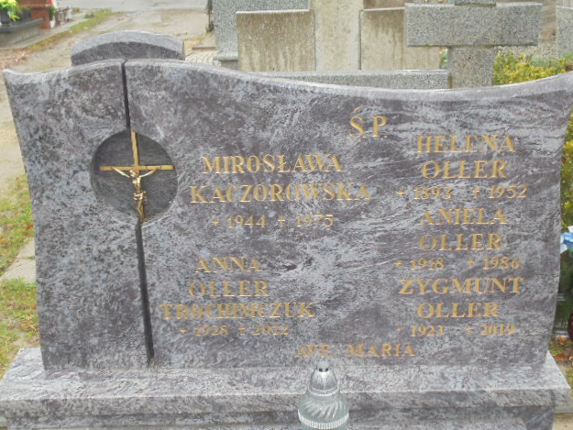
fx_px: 728
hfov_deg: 42.9
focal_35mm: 44
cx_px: 290
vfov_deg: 32.9
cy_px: 218
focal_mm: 7.8
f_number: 4.5
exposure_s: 1/30
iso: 250
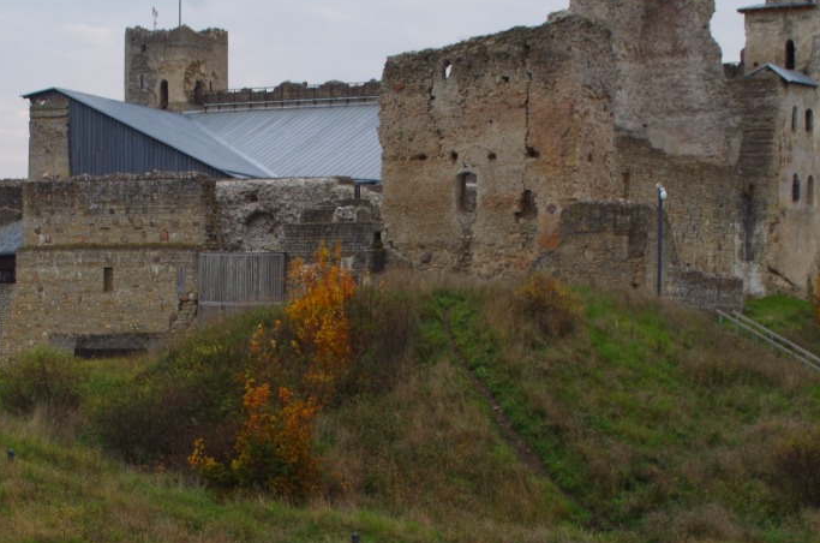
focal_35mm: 117
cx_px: 282
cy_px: 392
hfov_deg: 17.5
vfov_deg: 11.6
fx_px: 2659
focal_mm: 33
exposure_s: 1/80
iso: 250
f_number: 11
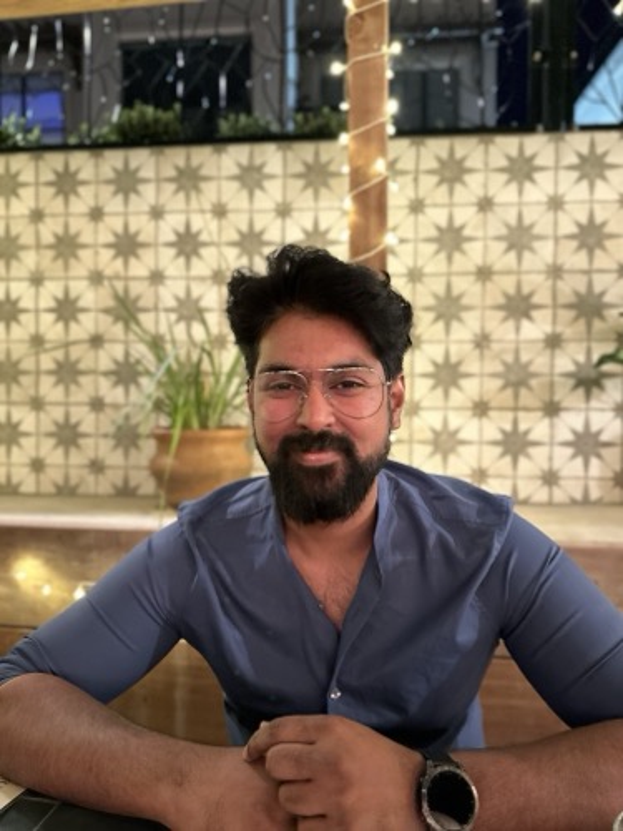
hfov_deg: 56.8
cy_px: 416
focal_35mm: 24
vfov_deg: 71.6
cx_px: 312
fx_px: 576
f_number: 1.78
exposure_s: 1/24
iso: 1600
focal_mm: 6.86
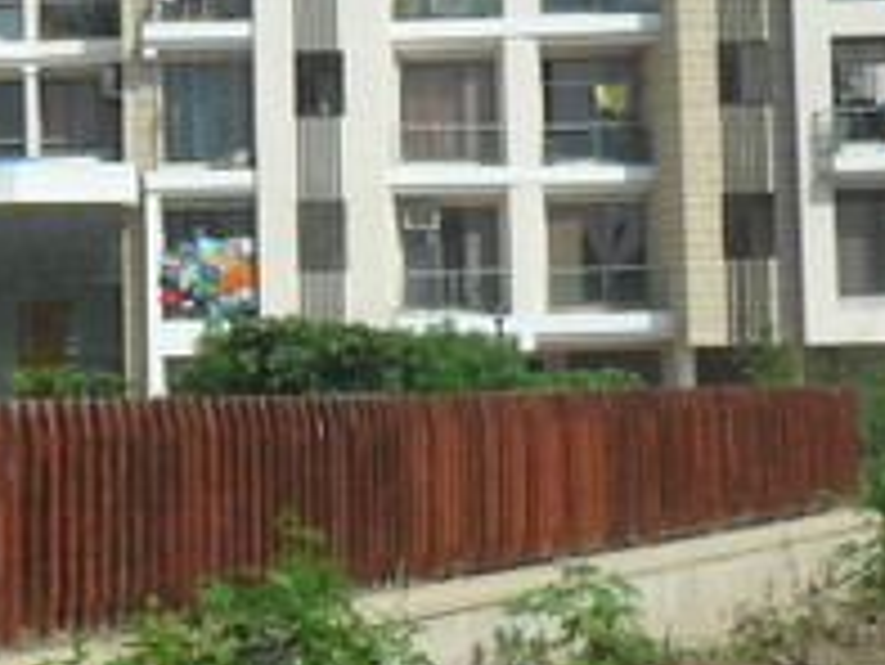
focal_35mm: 107
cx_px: 112
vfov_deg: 13.8
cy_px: 177
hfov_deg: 18.1
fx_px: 2737
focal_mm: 4.9
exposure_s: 1/250
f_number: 8.9
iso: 100
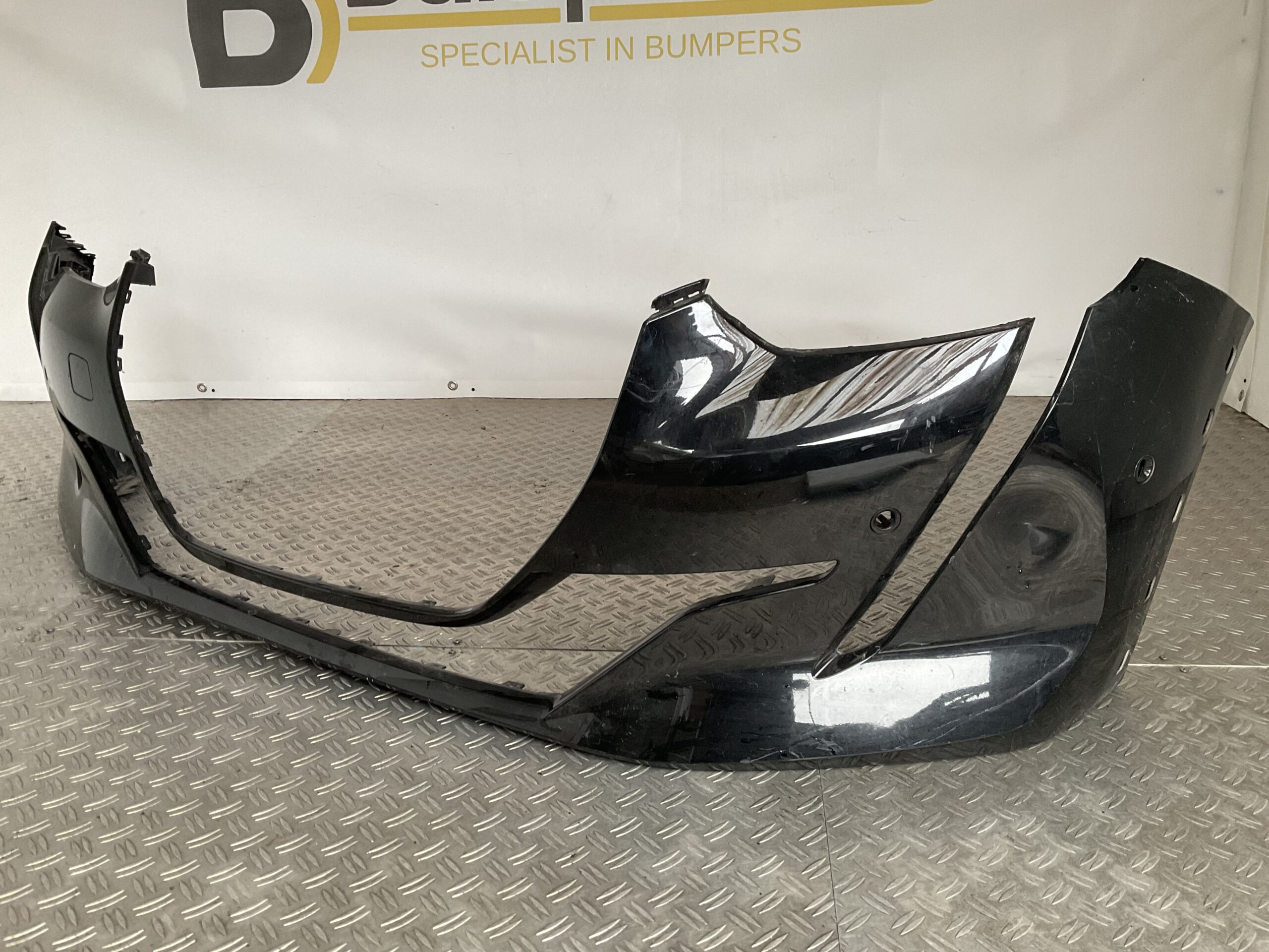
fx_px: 1063
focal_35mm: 29
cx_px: 634
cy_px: 476
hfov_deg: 61.7
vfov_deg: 48.2
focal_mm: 3
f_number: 1.8
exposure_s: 1/50
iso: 64
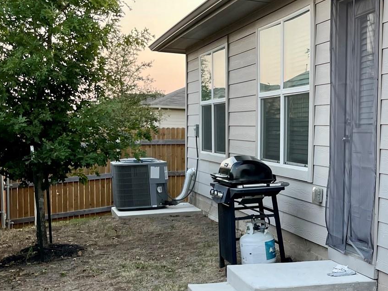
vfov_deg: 23.1
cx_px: 407
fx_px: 706
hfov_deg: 28.4
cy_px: 215
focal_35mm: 63
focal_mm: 4.2
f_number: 1.6
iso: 64
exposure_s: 1/121
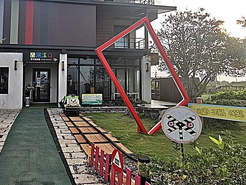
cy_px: 69
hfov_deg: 59.6
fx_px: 206
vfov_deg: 47.8
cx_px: 74
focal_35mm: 29
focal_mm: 2.35
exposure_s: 1/303
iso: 50
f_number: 2.2
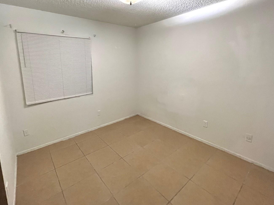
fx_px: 127
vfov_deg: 77.3
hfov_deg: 94.4
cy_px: 83
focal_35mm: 16
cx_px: 128
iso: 320
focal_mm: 1.57
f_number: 1.8
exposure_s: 1/60
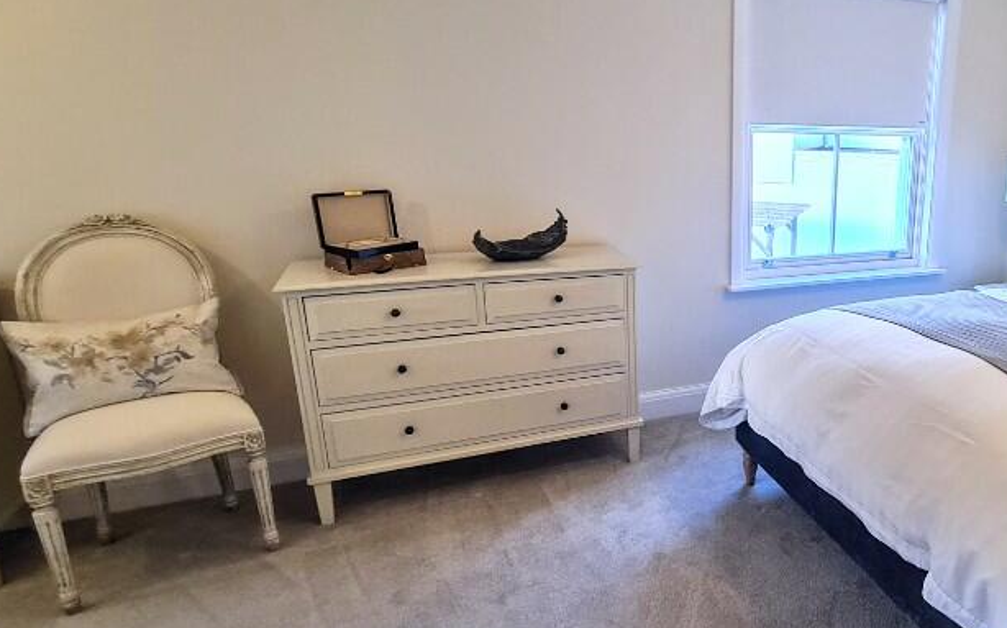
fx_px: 631
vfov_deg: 52.9
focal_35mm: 23
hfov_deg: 70.3
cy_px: 305
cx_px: 791
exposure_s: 1/50
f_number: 2.2
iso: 160
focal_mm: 2.2
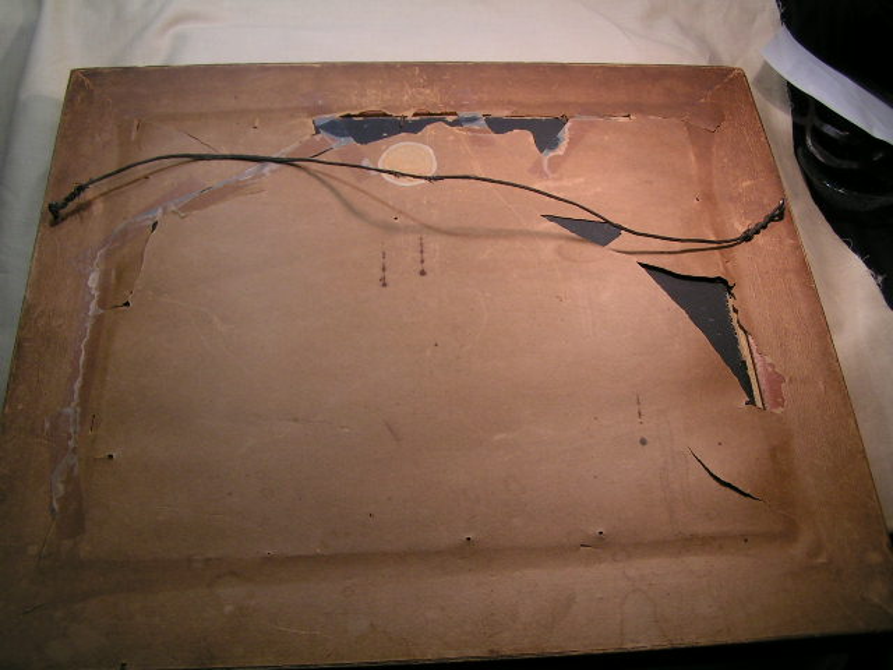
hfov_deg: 49.0
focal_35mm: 38
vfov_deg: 37.7
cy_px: 335
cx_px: 446
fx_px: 980
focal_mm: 5.8
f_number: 3.5
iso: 50
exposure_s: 1/40
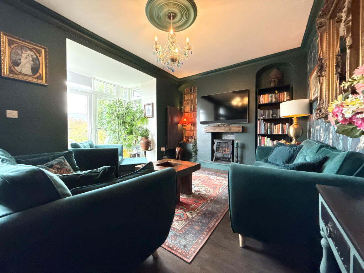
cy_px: 136
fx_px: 147
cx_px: 182
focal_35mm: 14
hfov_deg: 102.1
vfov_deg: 85.7
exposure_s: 1/100
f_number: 2.2
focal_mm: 2.22
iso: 500
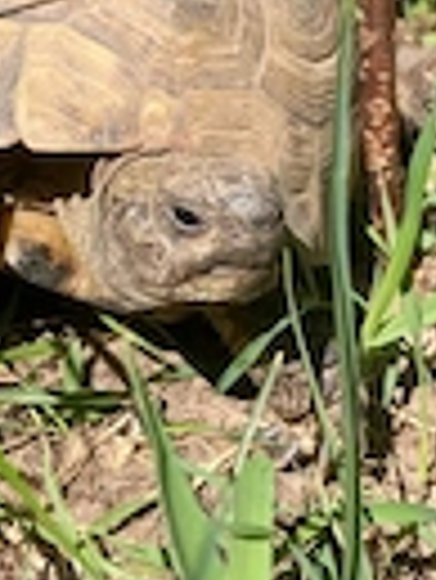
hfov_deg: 16.8
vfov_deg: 22.3
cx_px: 58
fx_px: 1459
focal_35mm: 87
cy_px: 144
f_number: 1.8
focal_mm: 3.99
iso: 20
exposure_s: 1/1066
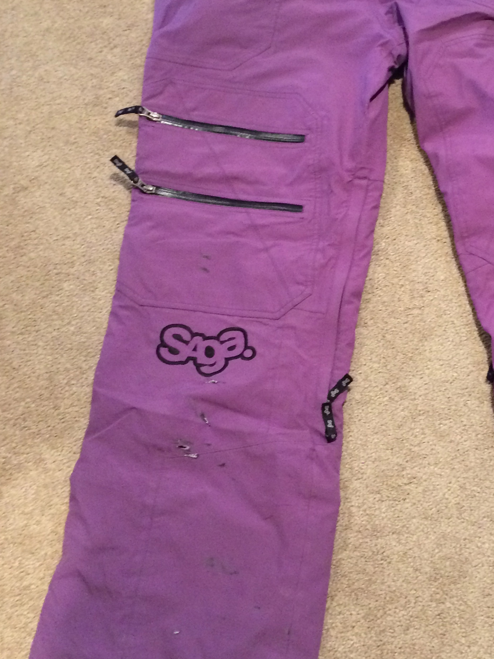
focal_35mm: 53
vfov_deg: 36.1
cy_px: 275
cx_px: 432
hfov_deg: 26.7
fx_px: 1008
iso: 320
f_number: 2.2
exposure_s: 1/17
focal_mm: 4.12
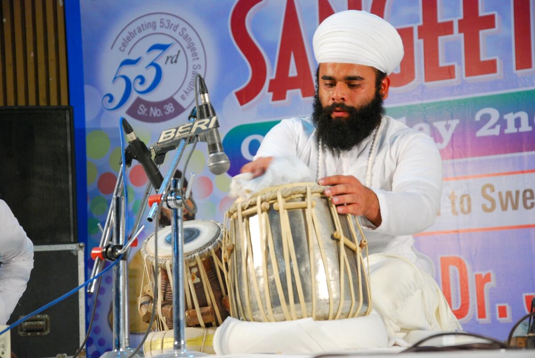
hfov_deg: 19.4
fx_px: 1562
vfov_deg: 13.1
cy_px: 179
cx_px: 268
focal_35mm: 105
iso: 800
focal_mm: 70
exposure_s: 1/20
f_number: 5.6
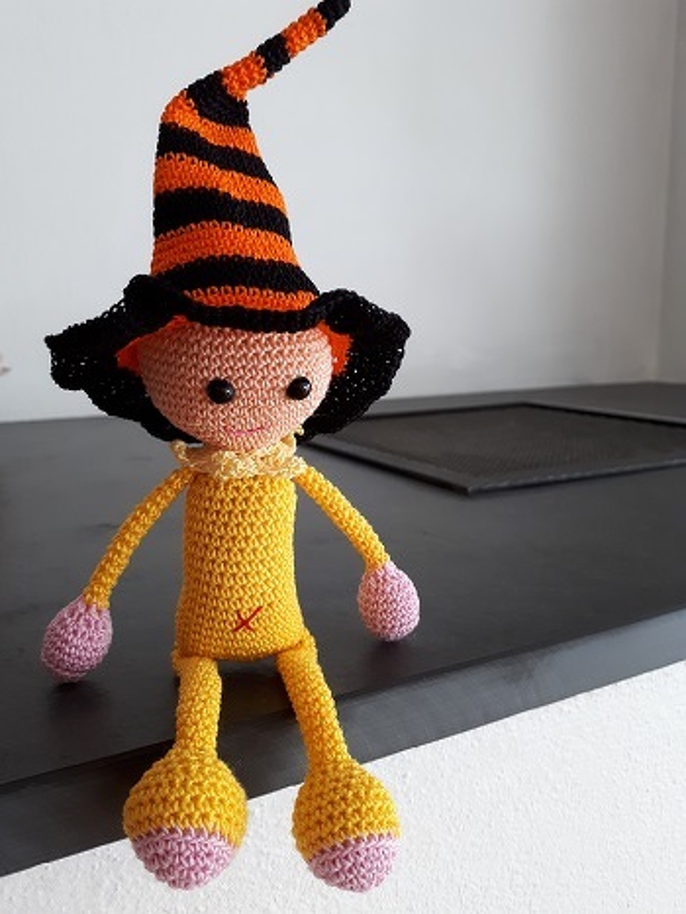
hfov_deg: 51.4
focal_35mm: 27
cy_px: 457
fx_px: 713
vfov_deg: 65.3
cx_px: 343
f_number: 1.9
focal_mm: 3.6
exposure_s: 1/33
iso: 80
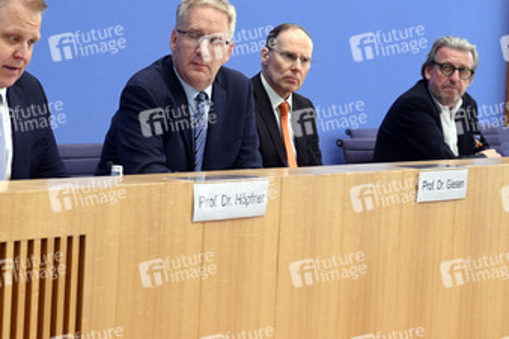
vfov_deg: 11.4
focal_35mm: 120
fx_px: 1696
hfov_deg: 17.1
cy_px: 157
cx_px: 198
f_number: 6.3
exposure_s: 1/640
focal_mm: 90
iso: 5000
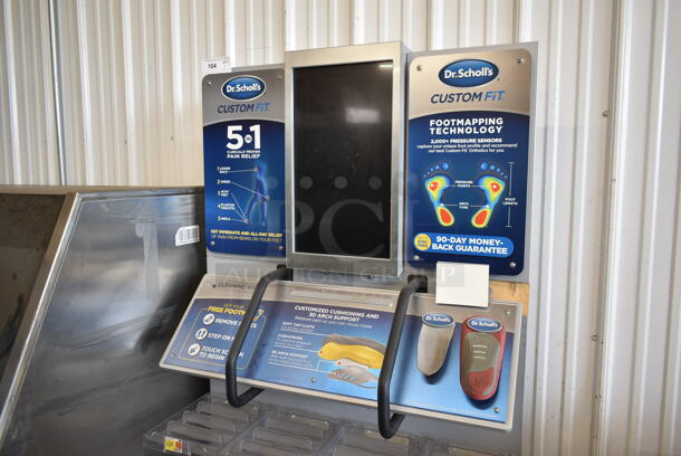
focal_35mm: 27
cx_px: 340
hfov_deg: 67.3
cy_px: 228
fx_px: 511
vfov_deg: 48.0
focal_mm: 18
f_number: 3.5
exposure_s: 1/30
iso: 280
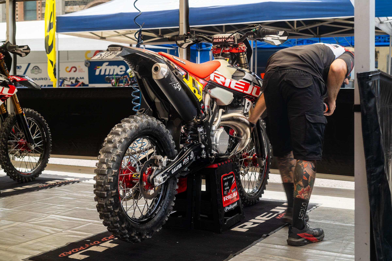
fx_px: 544
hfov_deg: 39.6
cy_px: 130
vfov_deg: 27.0
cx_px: 196
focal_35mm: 50
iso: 125
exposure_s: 1/80
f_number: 5.6
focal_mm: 50
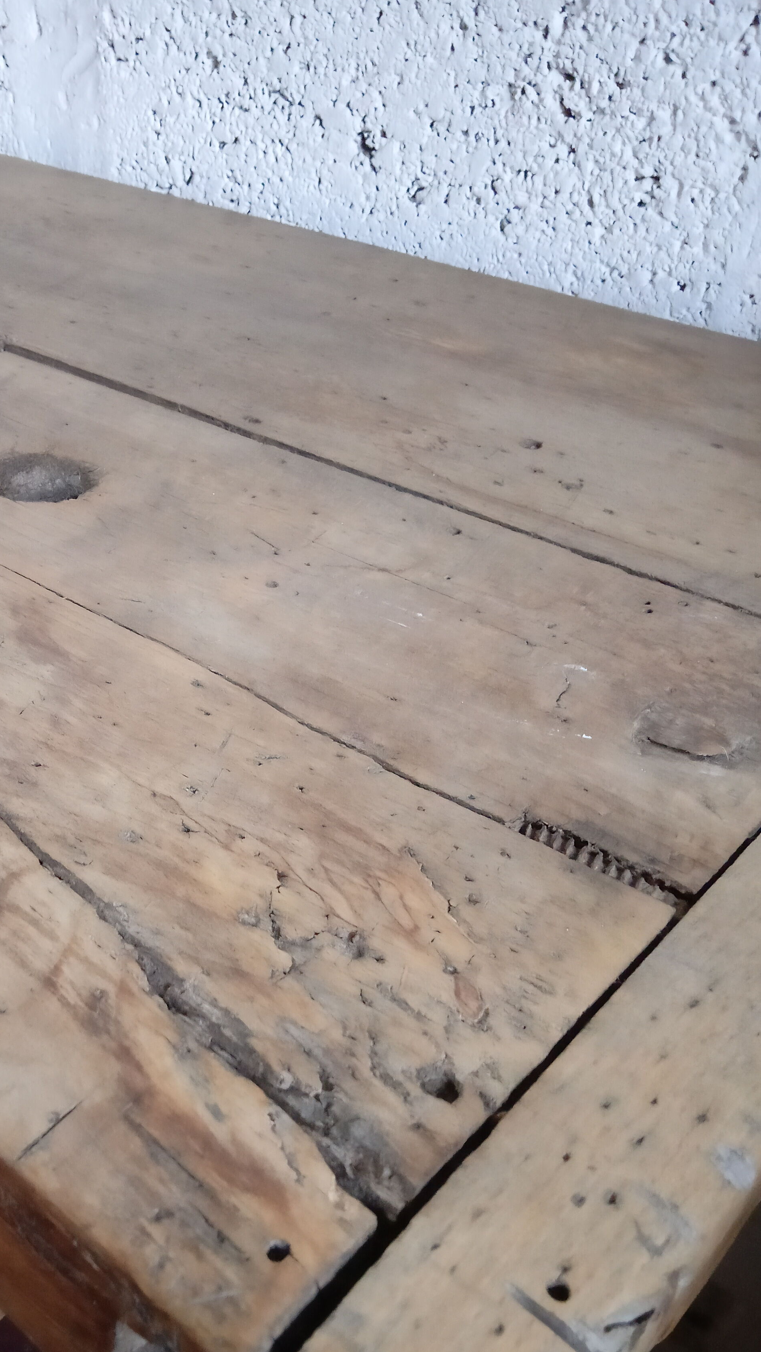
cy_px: 801
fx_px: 1256
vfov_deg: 56.3
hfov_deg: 32.8
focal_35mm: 35
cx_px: 153
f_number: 2.2
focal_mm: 3.46
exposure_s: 1/25
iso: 910
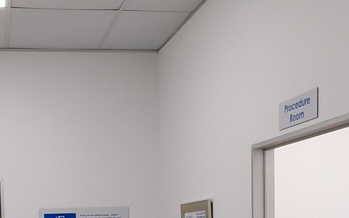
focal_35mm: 55
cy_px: 266
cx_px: 88
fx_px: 523
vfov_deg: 21.7
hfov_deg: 36.1
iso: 125
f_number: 2.2
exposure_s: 1/100
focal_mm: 1.96
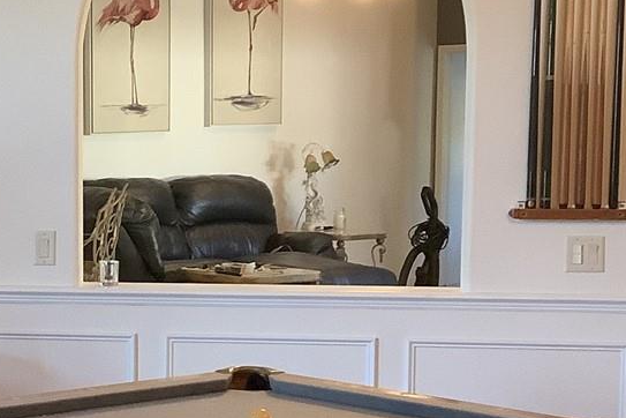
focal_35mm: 95
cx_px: 20
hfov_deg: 20.8
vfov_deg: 14.4
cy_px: 264
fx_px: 1652
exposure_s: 1/60
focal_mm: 3.3
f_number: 2.4
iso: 320
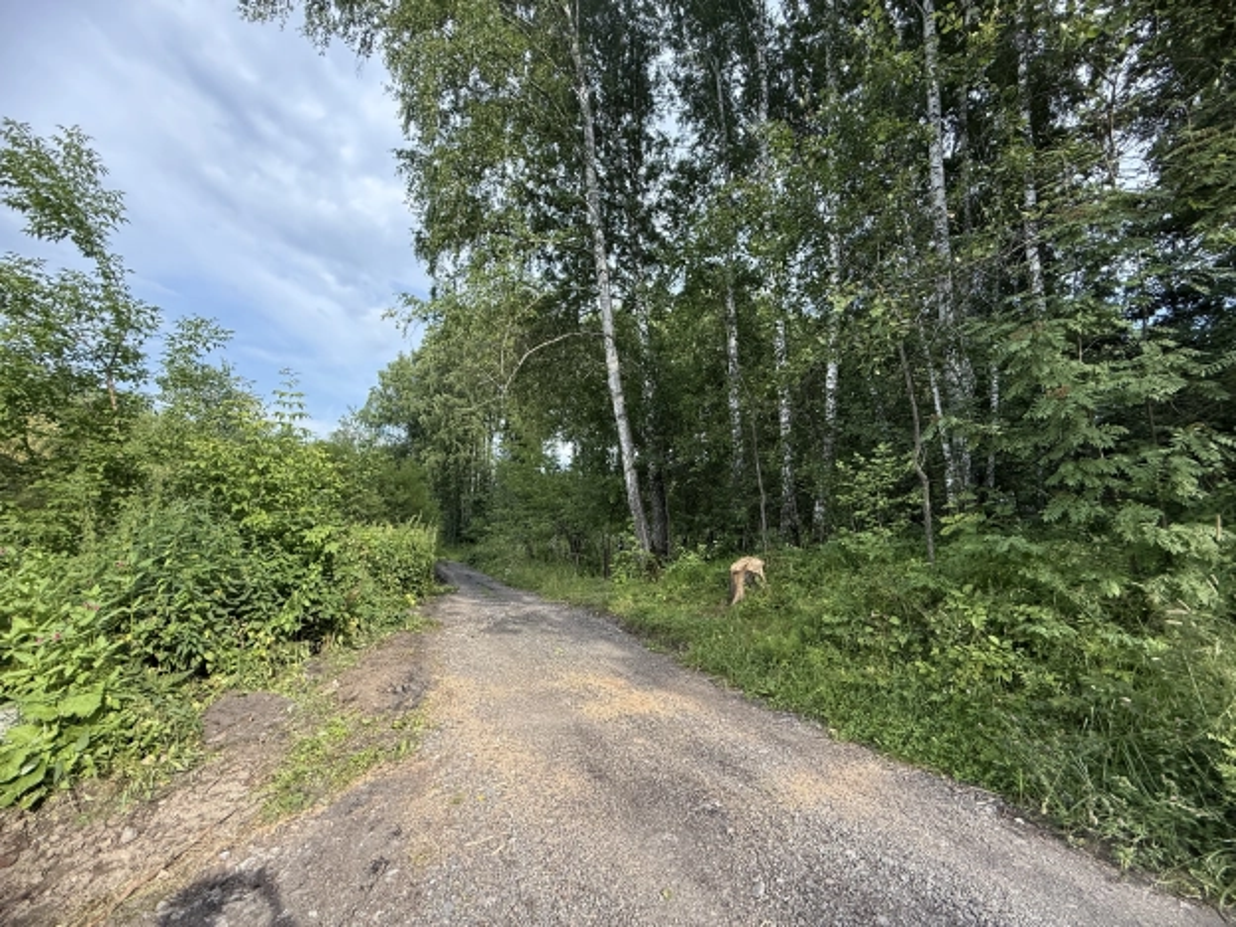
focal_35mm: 14
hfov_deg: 102.1
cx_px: 618
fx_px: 500
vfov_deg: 85.7
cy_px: 464
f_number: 2.2
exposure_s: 1/448
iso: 64
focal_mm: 2.22
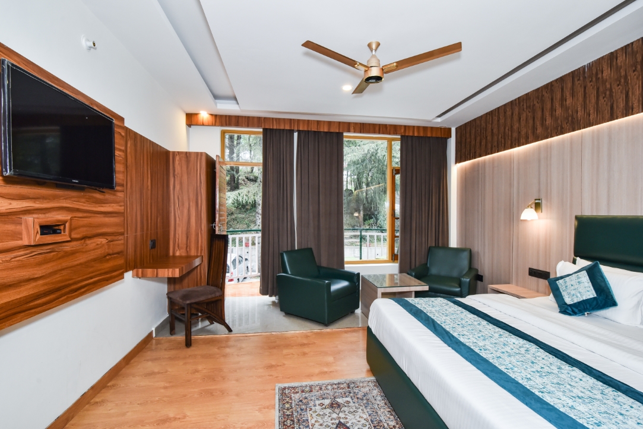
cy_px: 214
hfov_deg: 96.7
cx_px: 322
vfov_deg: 73.8
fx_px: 286
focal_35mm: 16
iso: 1000
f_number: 8
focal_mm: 16
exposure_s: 1/100
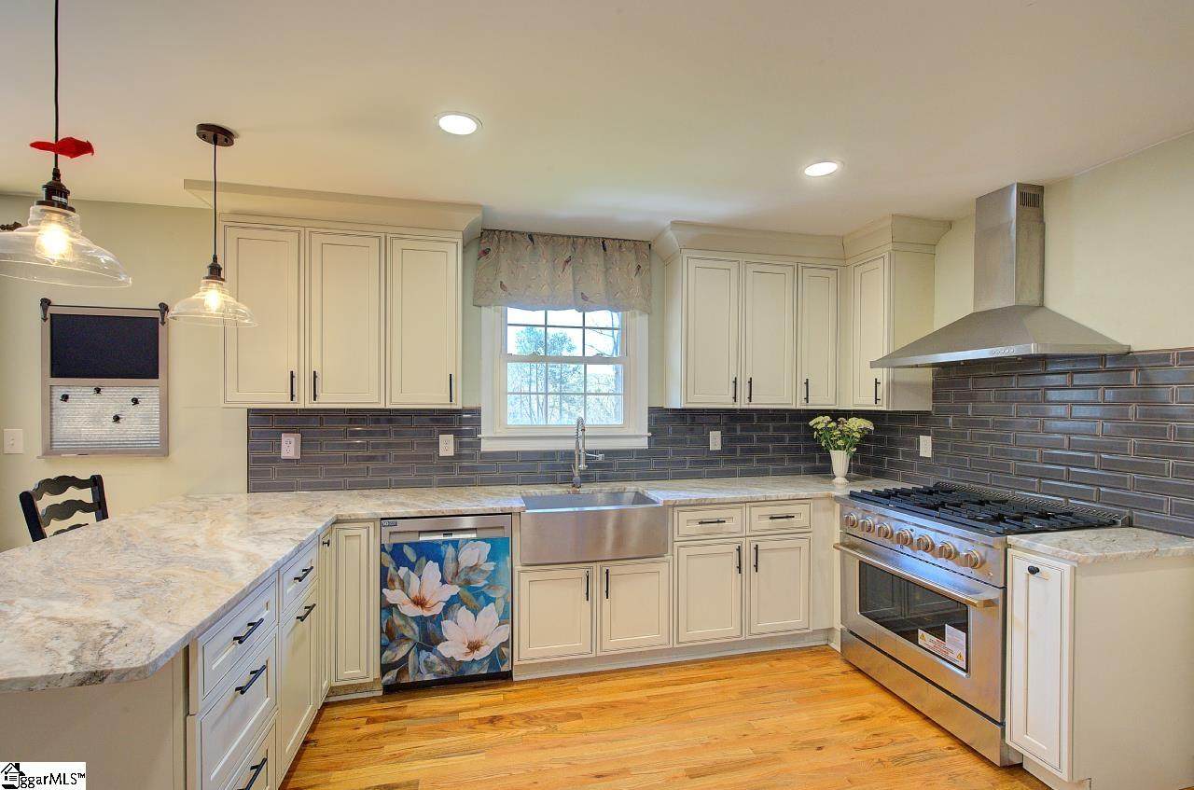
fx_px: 529
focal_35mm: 16
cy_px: 395
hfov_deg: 96.9
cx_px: 597
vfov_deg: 73.5
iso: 1000
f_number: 11
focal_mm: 16
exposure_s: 1/15
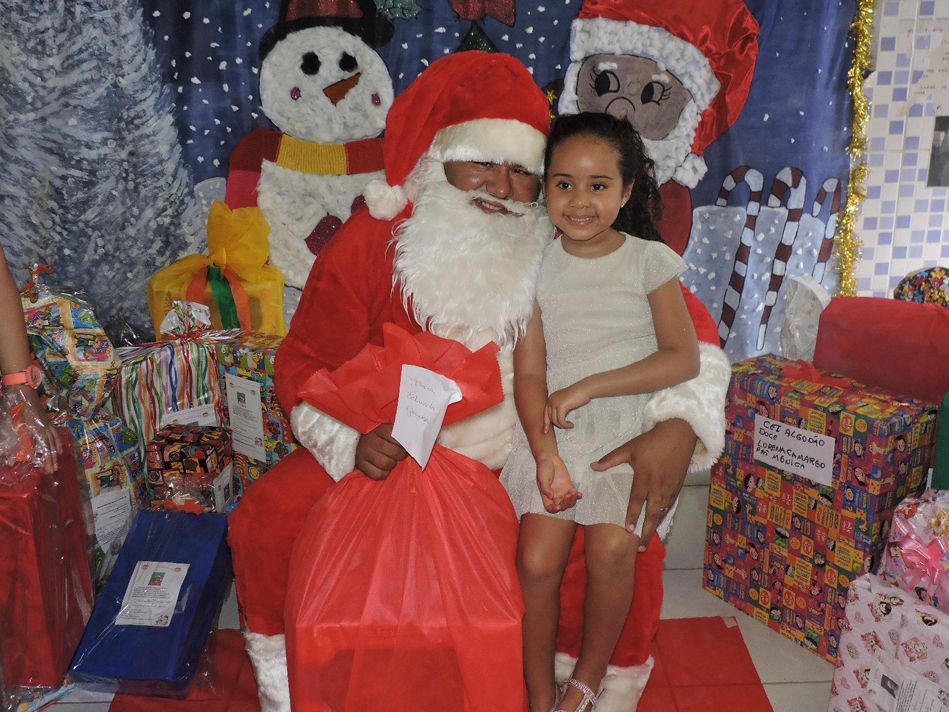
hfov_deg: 52.6
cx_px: 474
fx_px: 960
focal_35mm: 35
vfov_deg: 40.7
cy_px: 356
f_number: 3.3
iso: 200
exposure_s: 1/30
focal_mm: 6.2
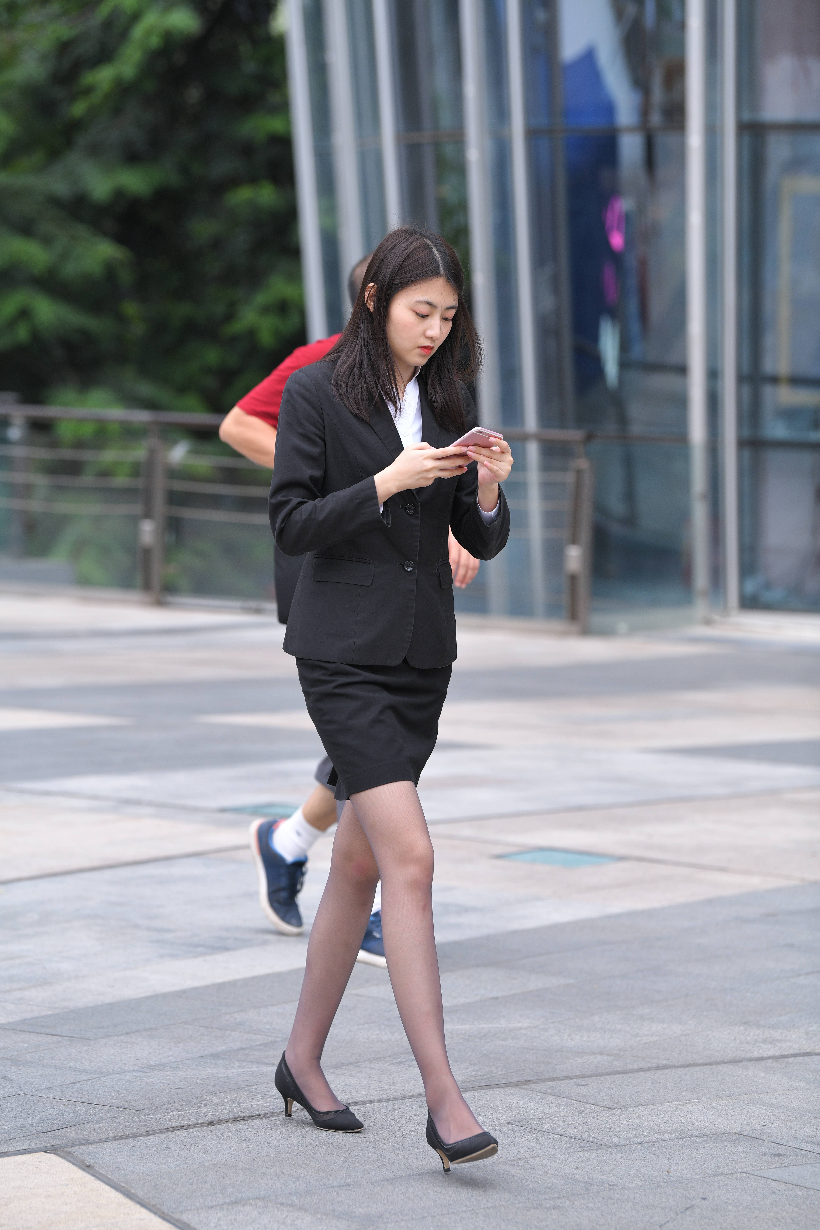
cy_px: 615
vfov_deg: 15.2
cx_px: 410
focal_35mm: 135
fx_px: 4612
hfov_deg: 10.2
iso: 560
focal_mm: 135
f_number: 4
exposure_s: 1/640
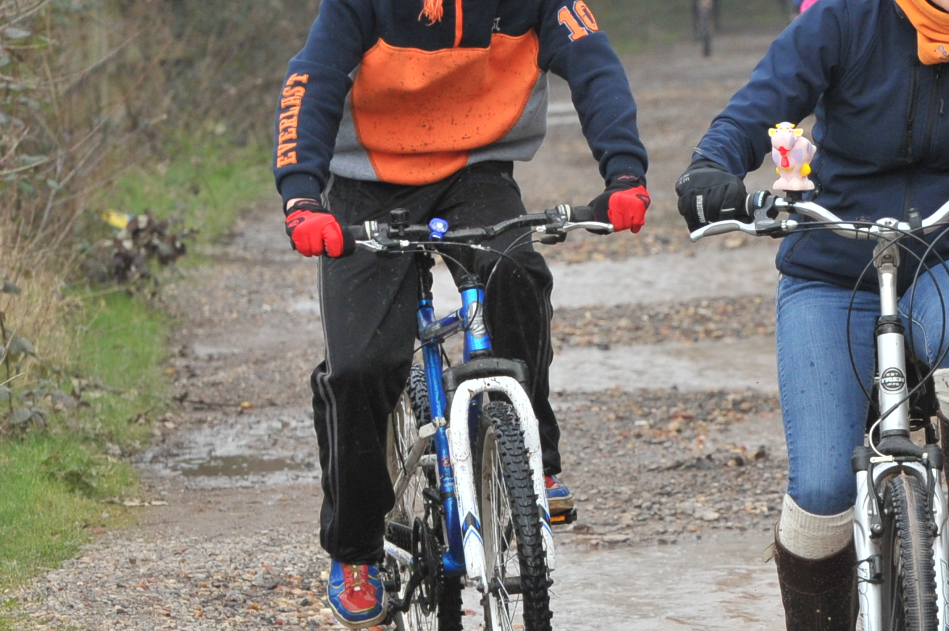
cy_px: 391
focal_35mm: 359
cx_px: 865
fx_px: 9457
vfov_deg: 3.8
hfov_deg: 5.7
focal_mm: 122
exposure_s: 1/1250
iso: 1000
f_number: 7.1
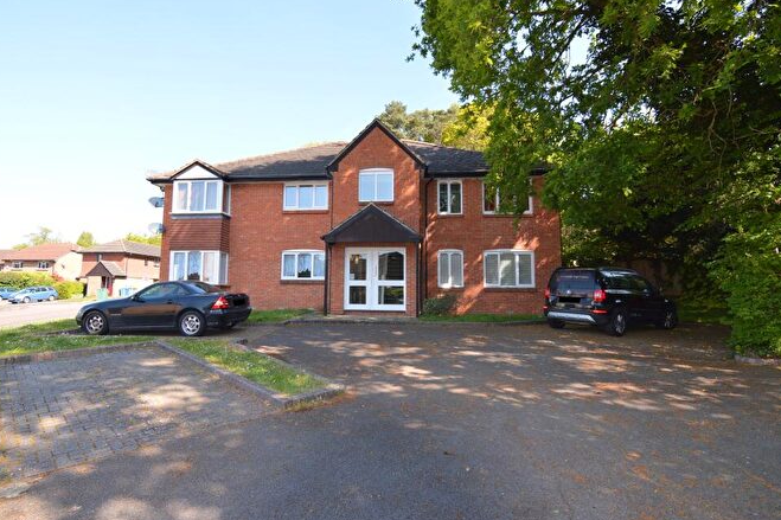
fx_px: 380
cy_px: 252
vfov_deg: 68.7
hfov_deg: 91.5
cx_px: 378
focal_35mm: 18
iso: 125
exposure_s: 1/125
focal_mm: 11
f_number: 5.6
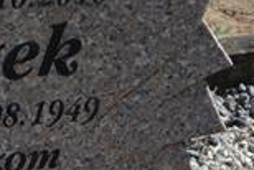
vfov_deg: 4.9
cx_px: -147
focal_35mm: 280
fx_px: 1978
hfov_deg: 7.2
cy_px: -8
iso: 100
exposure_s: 1/250
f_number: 8
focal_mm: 45
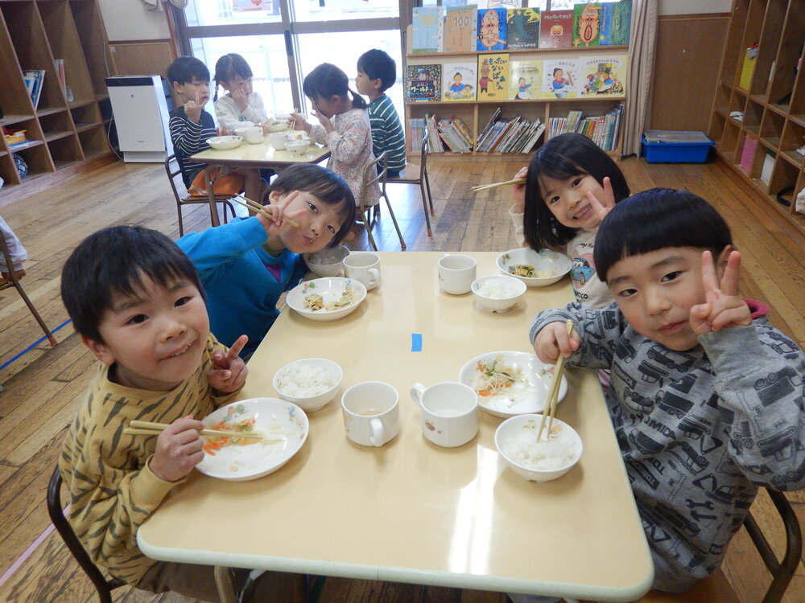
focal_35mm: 24
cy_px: 302
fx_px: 558
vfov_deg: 56.8
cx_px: 402
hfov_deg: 71.6
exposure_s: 1/40
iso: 125
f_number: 2.8
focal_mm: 4.3
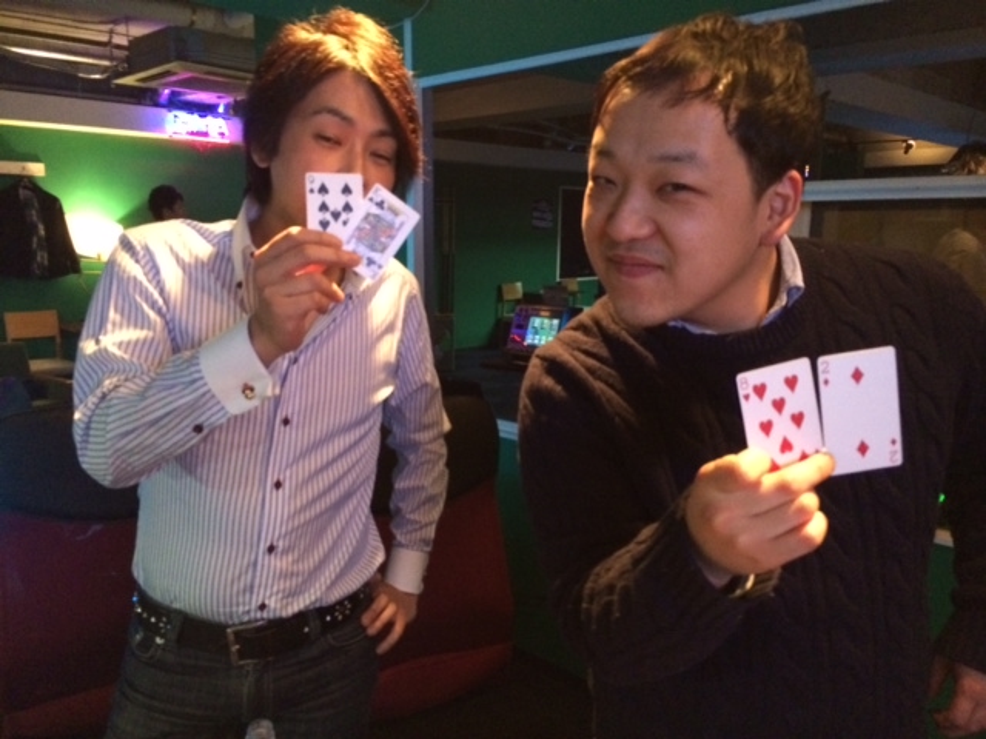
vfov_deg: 46.8
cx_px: 493
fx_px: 855
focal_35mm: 30
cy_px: 370
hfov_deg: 60.0
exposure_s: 1/17
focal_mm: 4.12
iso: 500
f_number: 2.2
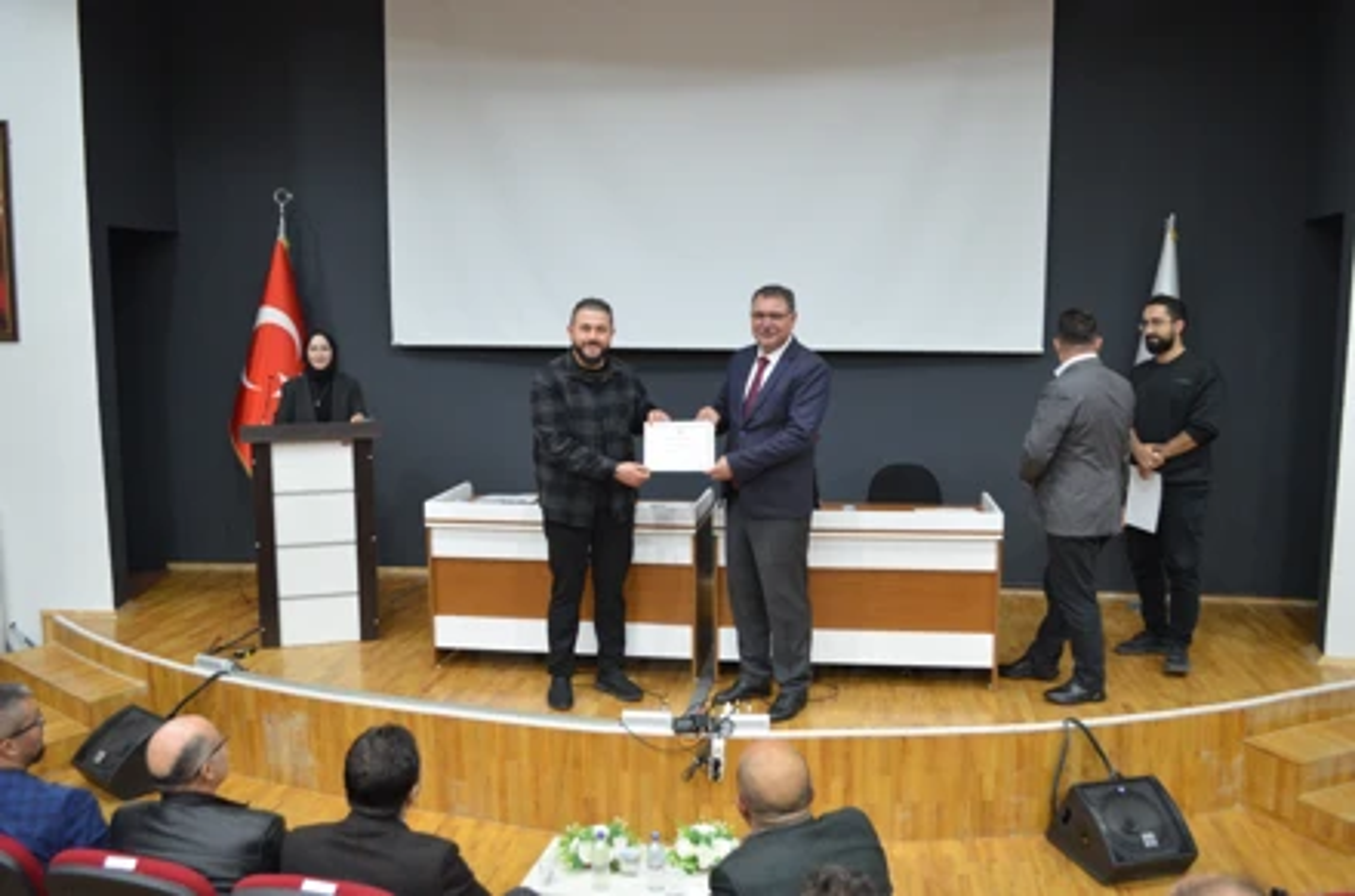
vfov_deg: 39.8
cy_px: 448
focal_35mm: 33
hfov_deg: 57.3
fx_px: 1239
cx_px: 678
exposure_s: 1/30
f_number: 3.8
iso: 1250
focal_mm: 22
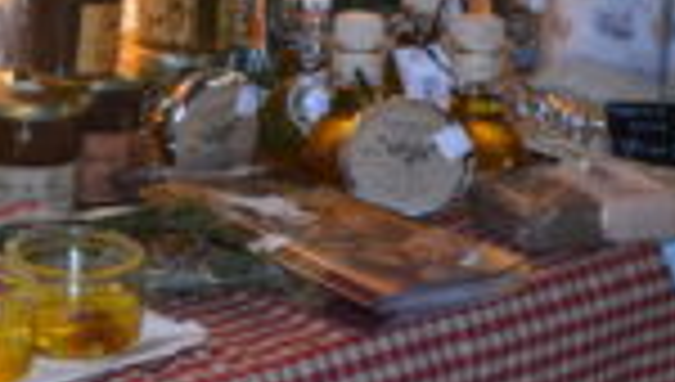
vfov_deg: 10.0
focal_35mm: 118
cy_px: -211
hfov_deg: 17.8
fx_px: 2108
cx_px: 0
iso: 400
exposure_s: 1/25
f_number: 4
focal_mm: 25
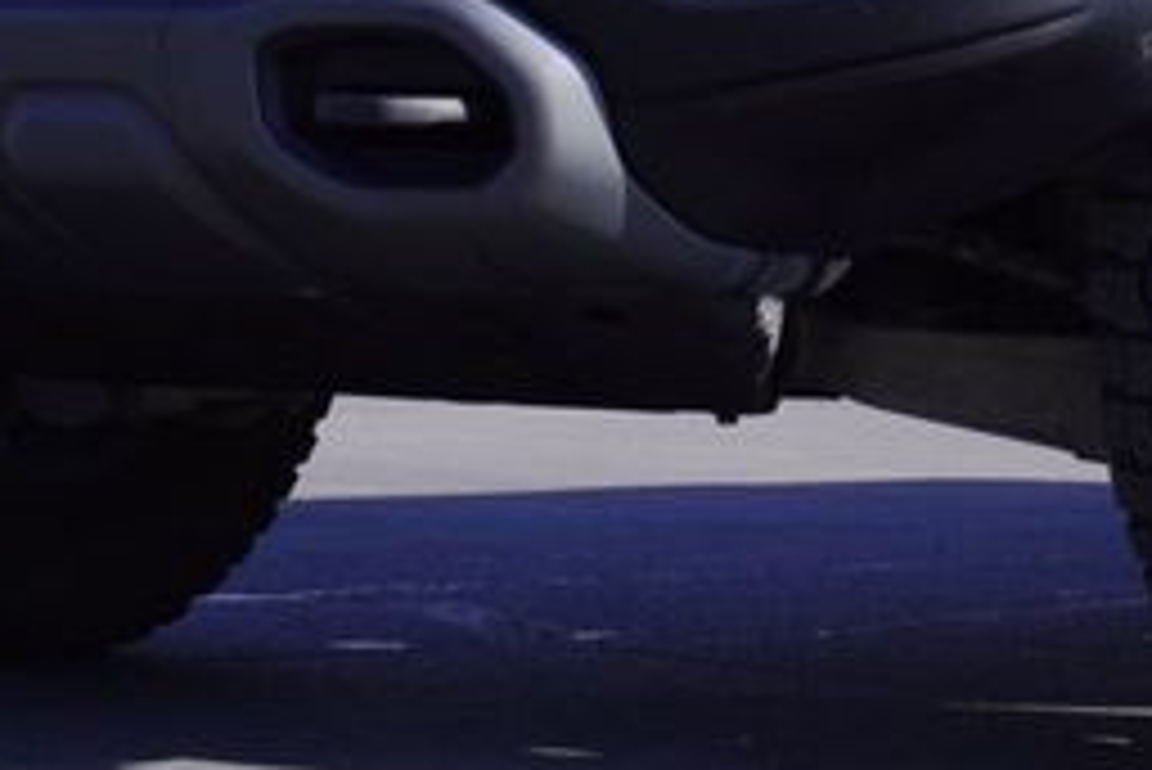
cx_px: 1395
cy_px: -428
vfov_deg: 7.3
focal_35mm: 186
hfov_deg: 10.8
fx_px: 5955
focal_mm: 31
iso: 100
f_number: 9
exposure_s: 1/125
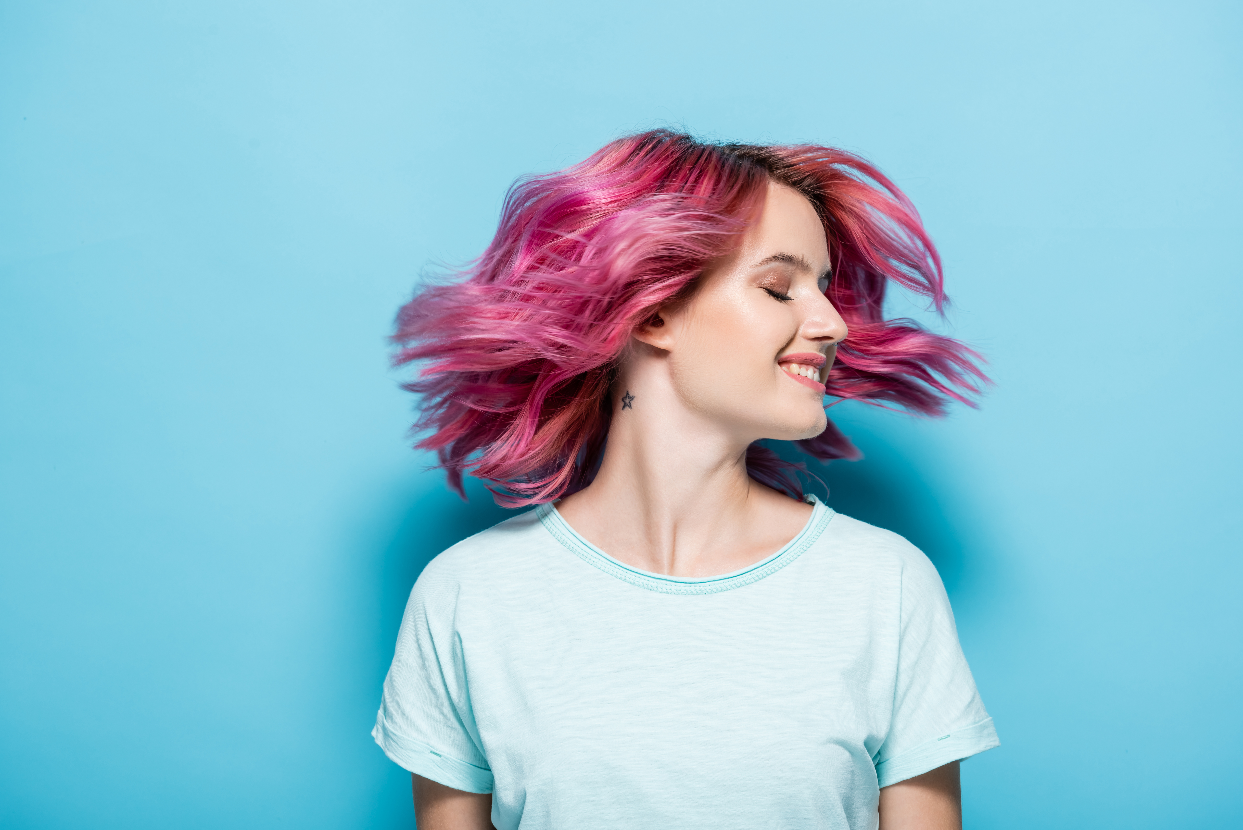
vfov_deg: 10.6
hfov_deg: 15.8
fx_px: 4490
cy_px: 415
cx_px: 622
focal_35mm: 130
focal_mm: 130
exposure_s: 1/200
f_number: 8
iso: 100
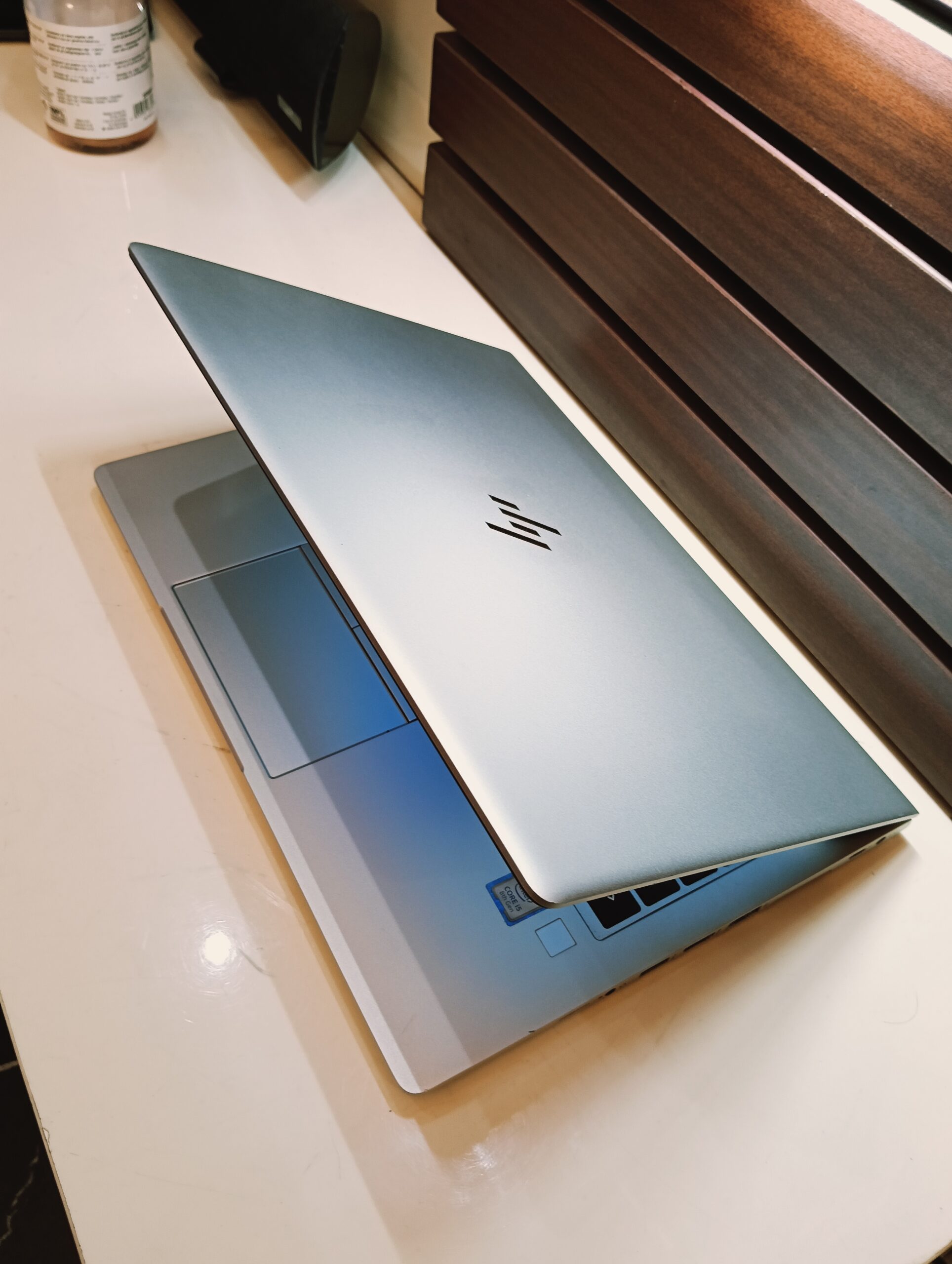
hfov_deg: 51.5
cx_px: 476
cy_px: 632
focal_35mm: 27
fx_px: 987
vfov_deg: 65.2
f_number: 1.8
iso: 160
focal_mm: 3.98
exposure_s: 1/30
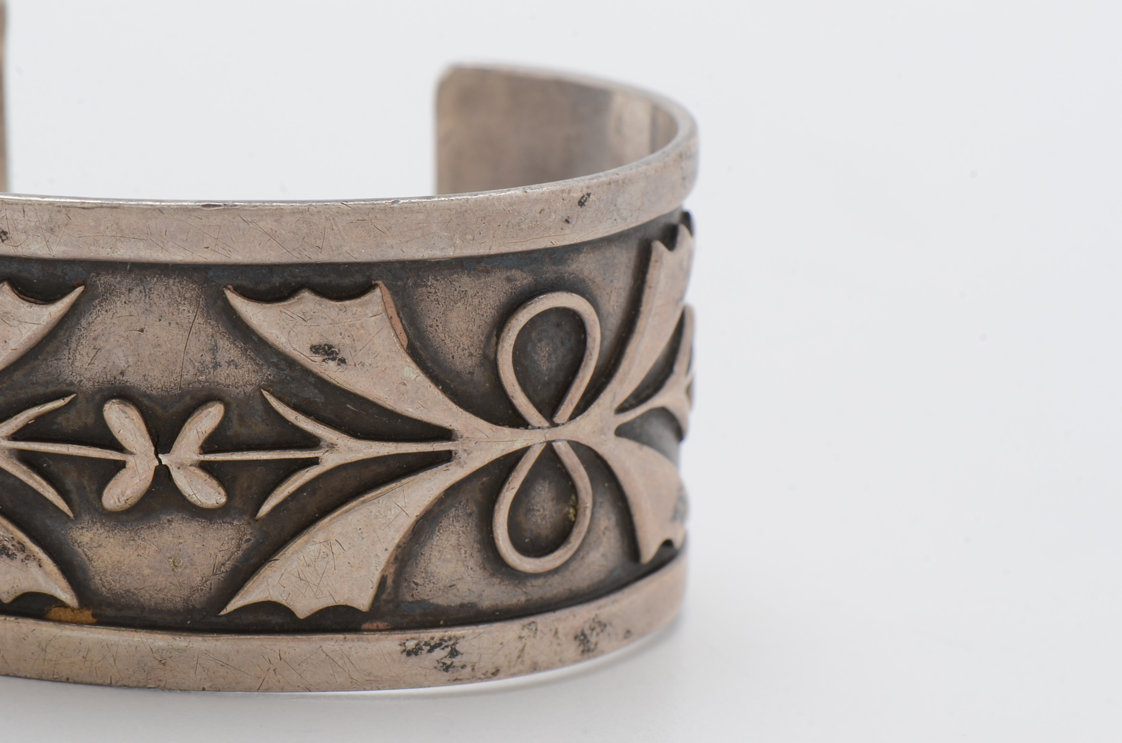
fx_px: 3966
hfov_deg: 16.1
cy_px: 372
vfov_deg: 10.7
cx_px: 561
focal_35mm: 128
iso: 200
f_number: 16
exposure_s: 1/125
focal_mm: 85
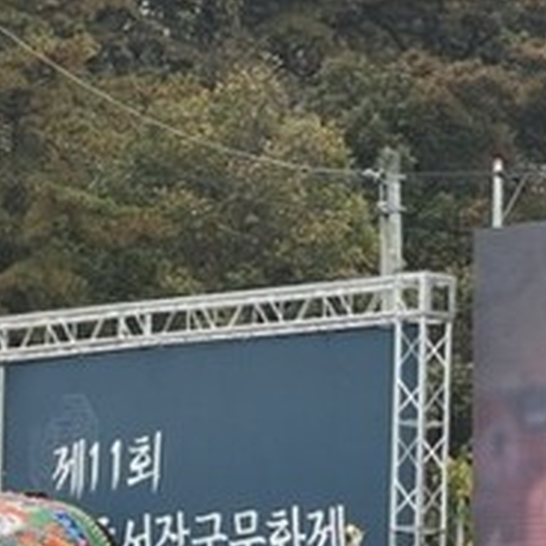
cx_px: 766
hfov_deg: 7.8
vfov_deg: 7.8
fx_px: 3962
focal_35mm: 222
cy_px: 659
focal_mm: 9
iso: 32
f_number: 2.8
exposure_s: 1/122
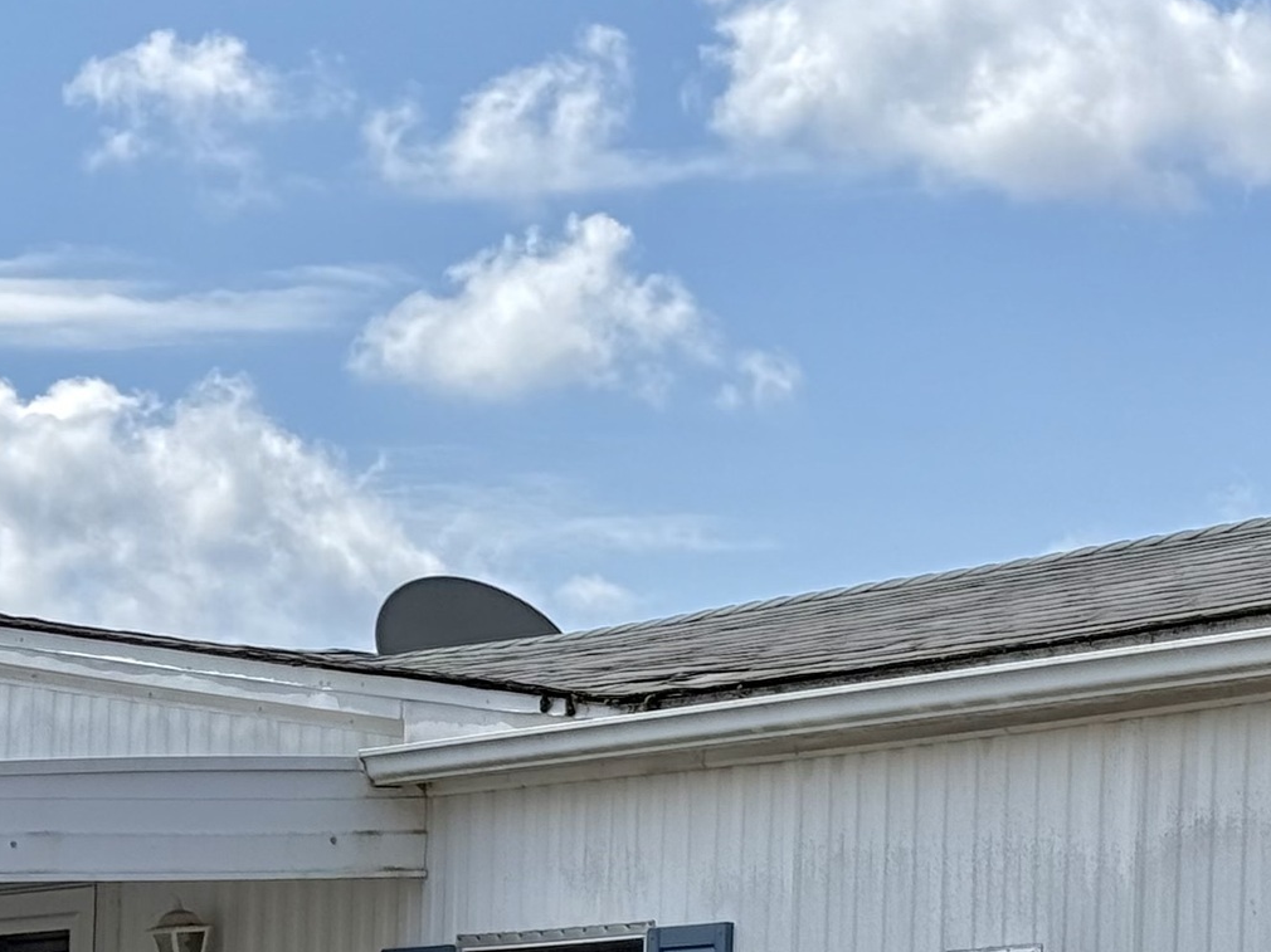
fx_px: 5359
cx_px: 598
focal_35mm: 146
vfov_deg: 9.9
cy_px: 1304
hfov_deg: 13.5
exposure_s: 1/5208
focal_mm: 6.76
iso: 64
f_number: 1.78
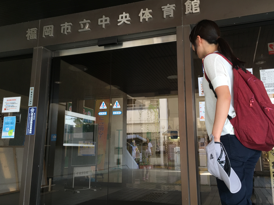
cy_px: 98
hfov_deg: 55.4
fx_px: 261
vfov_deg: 42.9
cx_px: 137
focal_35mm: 33
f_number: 2.2
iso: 40
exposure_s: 1/60
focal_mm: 4.15
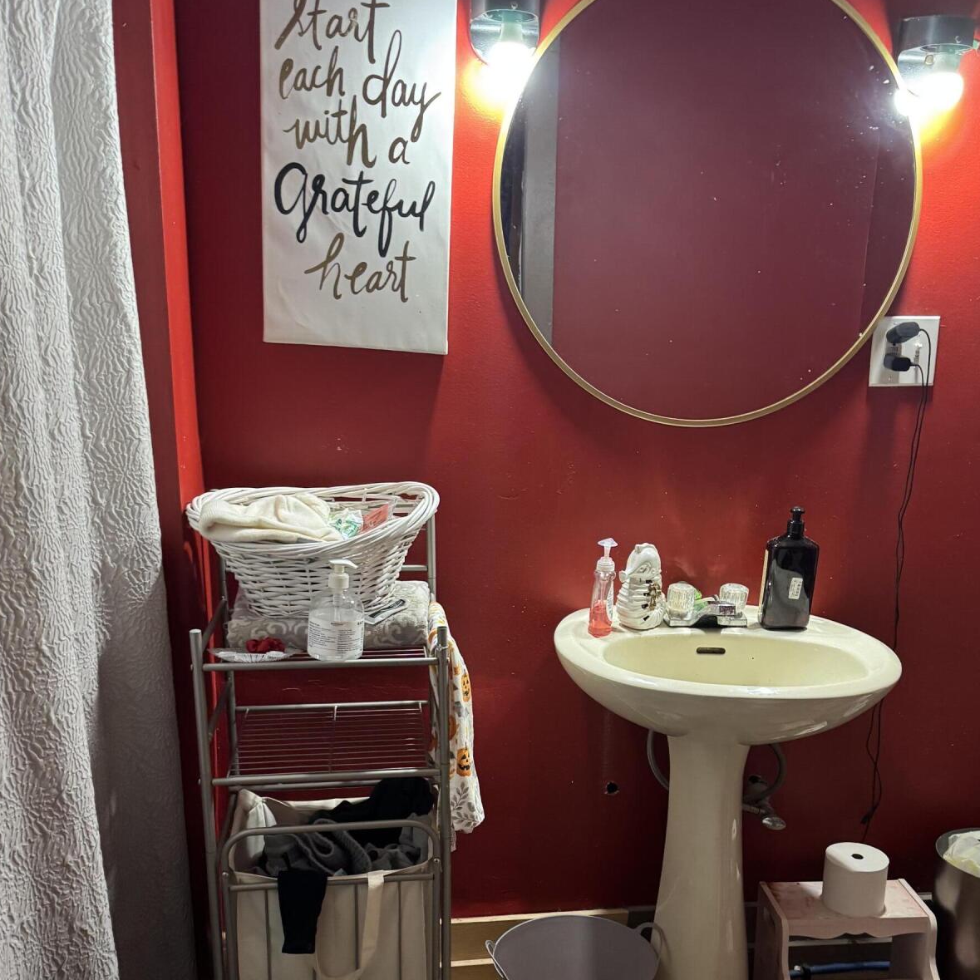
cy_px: 654
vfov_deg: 45.3
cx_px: 573
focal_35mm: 36
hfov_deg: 45.9
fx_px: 1153
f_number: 1.78
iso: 500
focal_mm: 6.76
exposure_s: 1/60
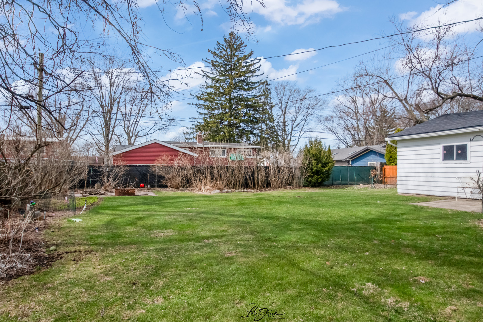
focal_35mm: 22
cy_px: 161
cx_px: 242
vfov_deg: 57.2
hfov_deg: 78.6
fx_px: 295
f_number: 8
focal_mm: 15
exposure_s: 1/1250
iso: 400
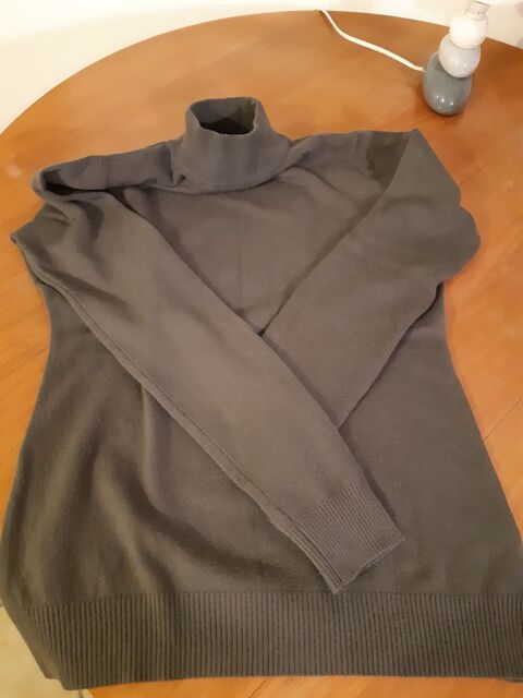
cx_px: 262
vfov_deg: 67.3
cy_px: 349
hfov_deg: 53.1
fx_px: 524
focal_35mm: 26
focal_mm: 3.92
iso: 640
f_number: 1.7
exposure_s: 1/20
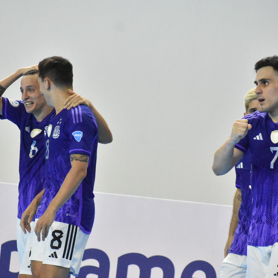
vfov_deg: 5.2
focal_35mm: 339
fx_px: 3080
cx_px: 124
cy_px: 161
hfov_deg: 5.2
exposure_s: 1/800
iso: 10000
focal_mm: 150
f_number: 5
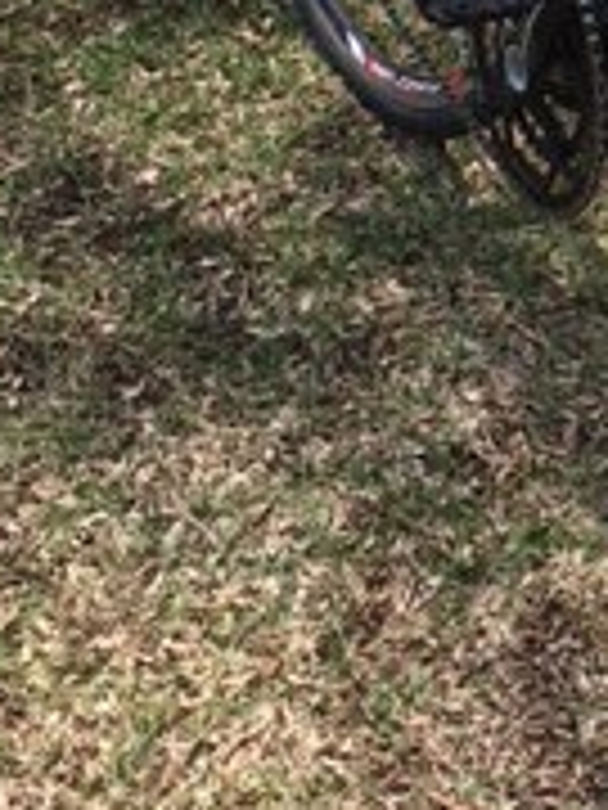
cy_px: -4
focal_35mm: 103
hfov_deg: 13.5
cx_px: 941
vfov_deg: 18.6
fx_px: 2412
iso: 25
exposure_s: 1/962
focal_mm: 4.15
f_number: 2.2
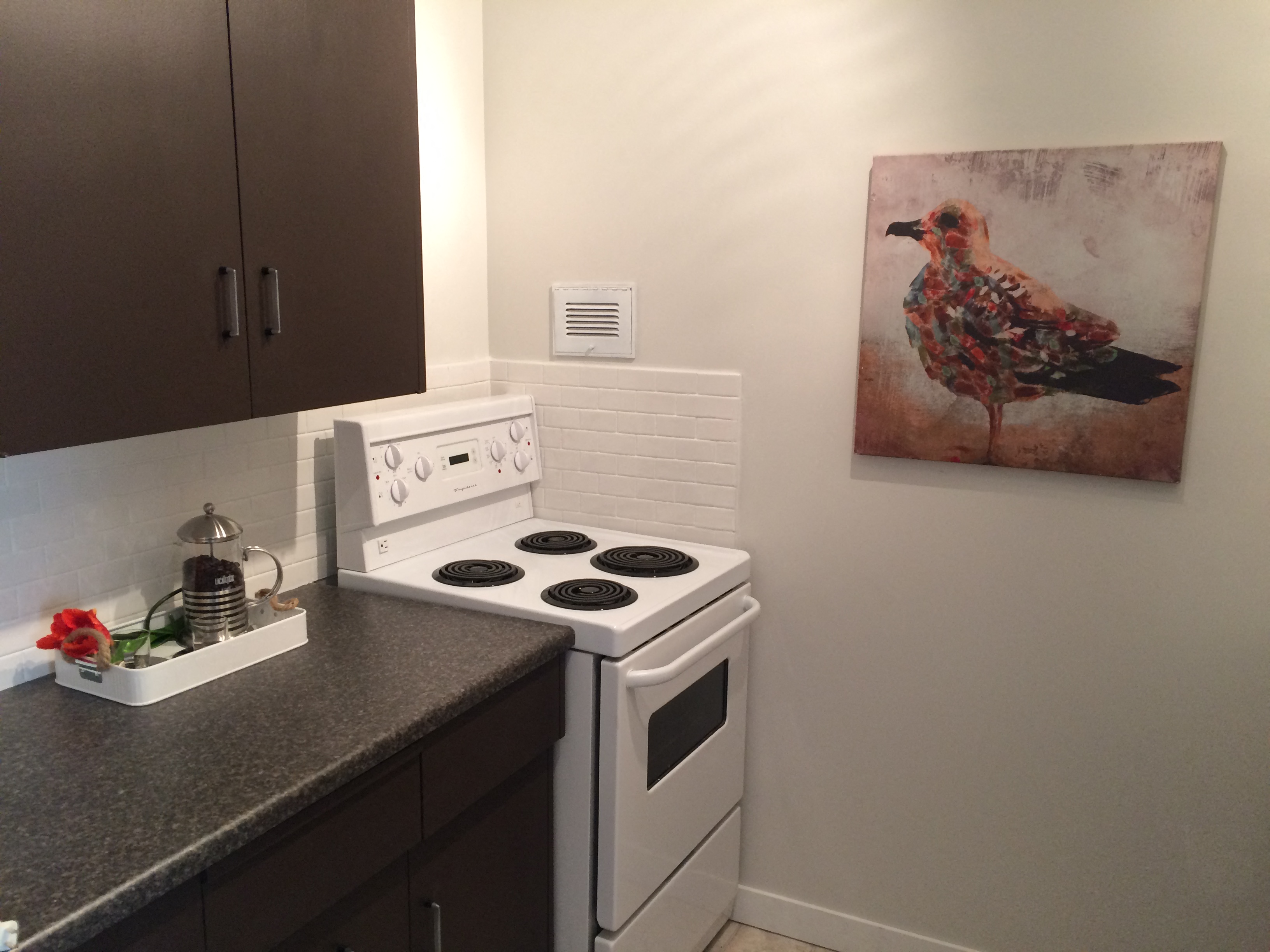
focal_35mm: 29
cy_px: 476
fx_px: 1064
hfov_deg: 61.7
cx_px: 635
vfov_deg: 48.2
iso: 100
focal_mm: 4.15
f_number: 2.2
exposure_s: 1/30
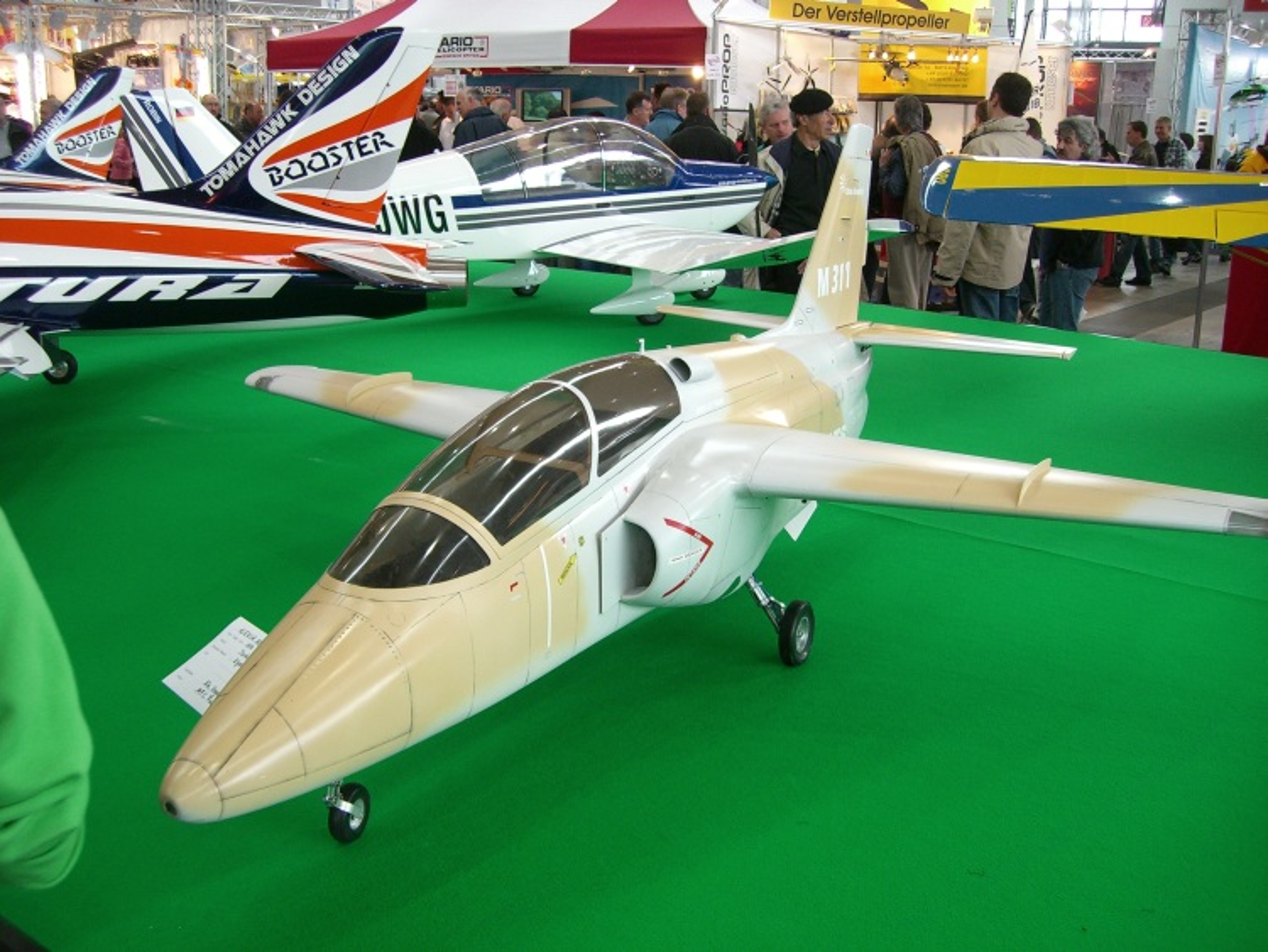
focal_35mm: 38
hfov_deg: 49.0
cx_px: 634
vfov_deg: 37.7
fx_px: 1392
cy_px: 476
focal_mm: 6.2
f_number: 2.7
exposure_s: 1/80
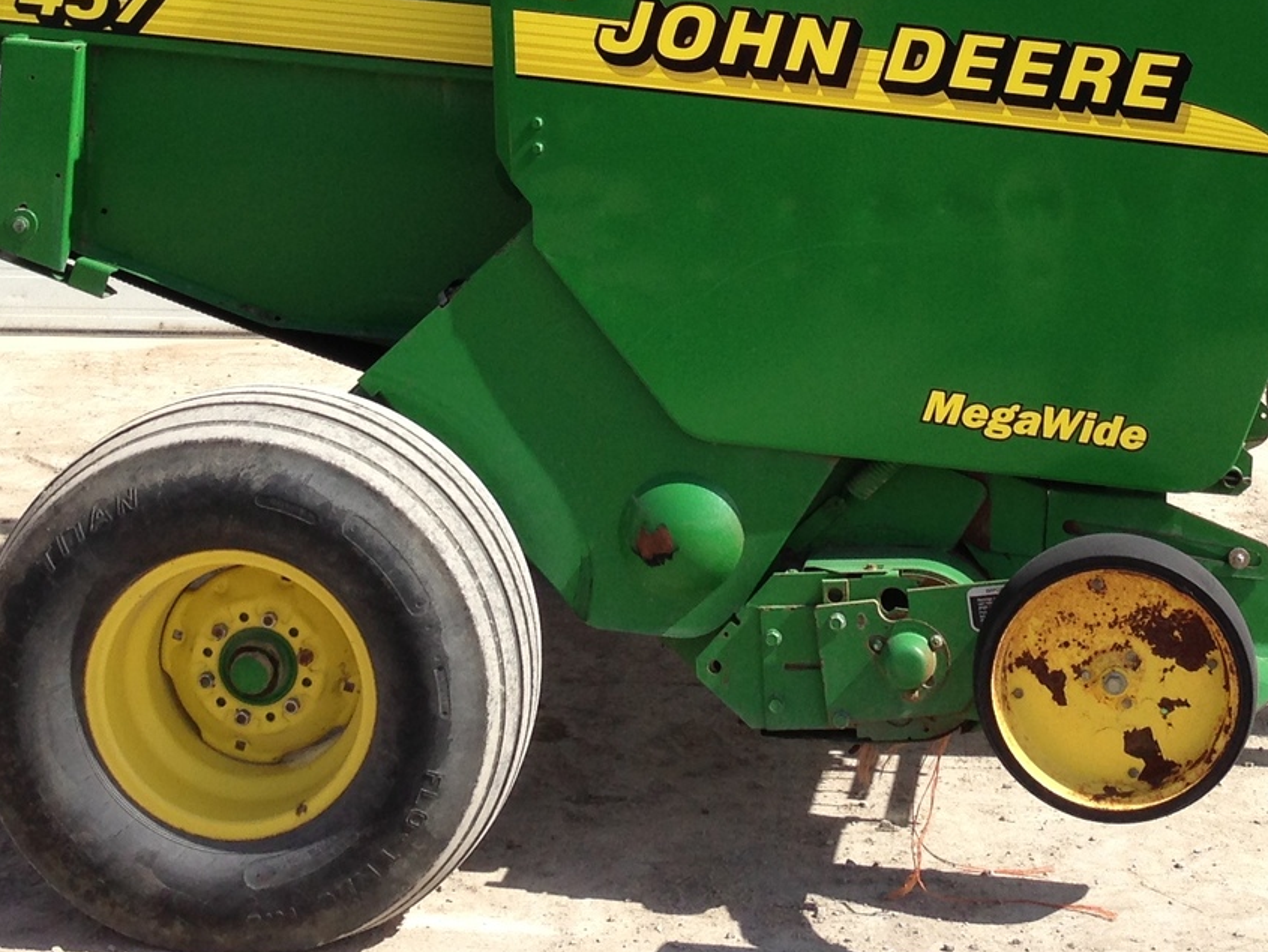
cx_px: 873
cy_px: 26
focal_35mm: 80
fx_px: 2931
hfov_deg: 24.3
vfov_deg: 18.0
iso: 50
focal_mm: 4.13
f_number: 2.4
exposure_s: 1/1261
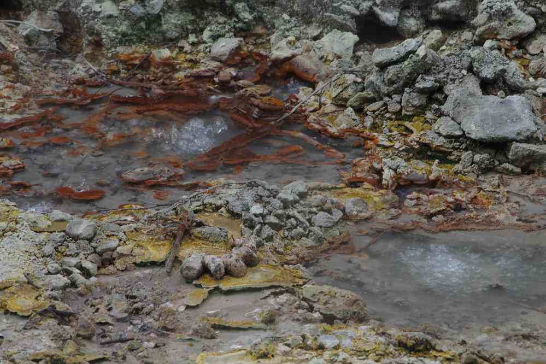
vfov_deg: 6.1
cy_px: 182
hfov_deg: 9.1
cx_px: 273
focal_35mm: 225
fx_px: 3412
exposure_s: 1/200
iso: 200
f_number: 7.1
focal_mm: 150
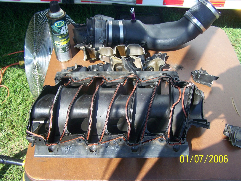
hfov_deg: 49.0
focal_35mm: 38
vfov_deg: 37.7
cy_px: 90
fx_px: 265
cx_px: 120
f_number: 2.8
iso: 64
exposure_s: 1/250
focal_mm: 6.3
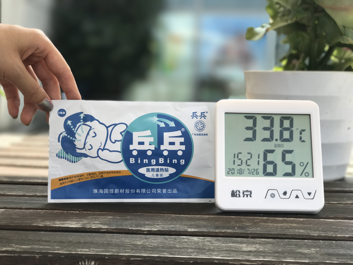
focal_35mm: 57
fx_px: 581
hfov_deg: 33.8
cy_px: 132
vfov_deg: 25.7
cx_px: 176
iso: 20
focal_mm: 6.6
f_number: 2.8
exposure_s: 1/251
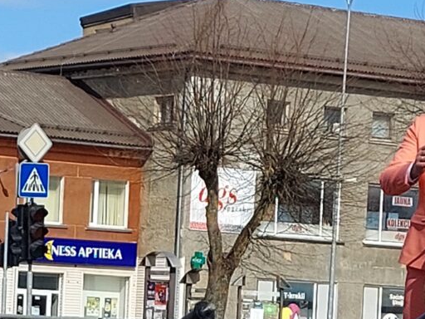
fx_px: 589
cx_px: 376
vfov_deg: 29.9
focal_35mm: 48
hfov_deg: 37.3
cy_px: 230
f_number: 1.8
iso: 25
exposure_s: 1/1429
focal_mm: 5.23
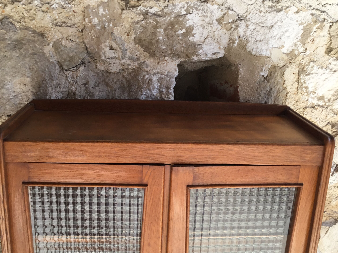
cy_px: 140
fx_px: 391
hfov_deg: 46.8
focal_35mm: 40
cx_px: 170
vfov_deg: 35.9
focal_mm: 3.3
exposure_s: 1/100
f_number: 2.4
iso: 25
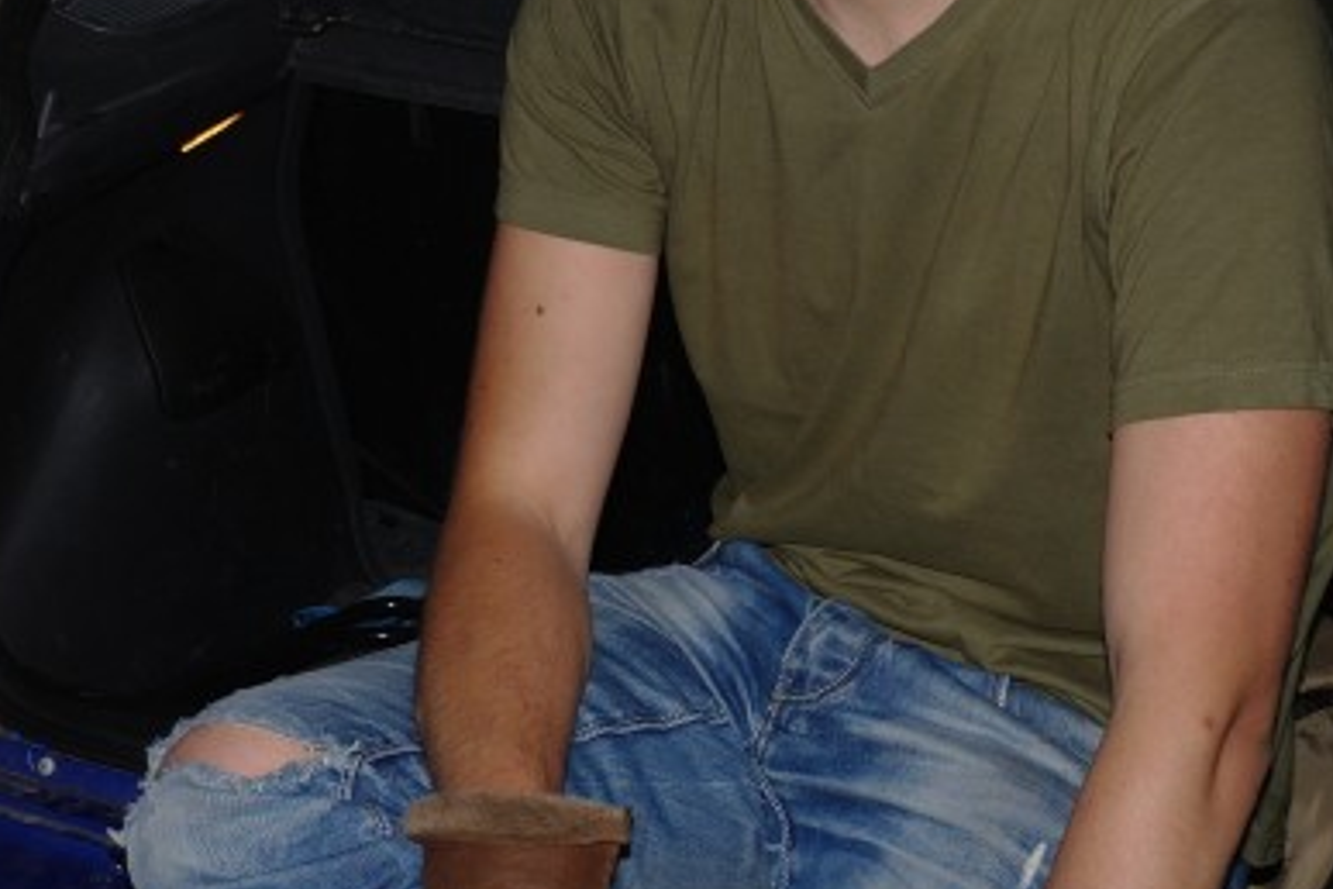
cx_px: 685
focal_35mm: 95
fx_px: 3517
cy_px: 200
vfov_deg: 14.3
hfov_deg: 21.5
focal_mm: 30
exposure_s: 1/60
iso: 200
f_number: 8
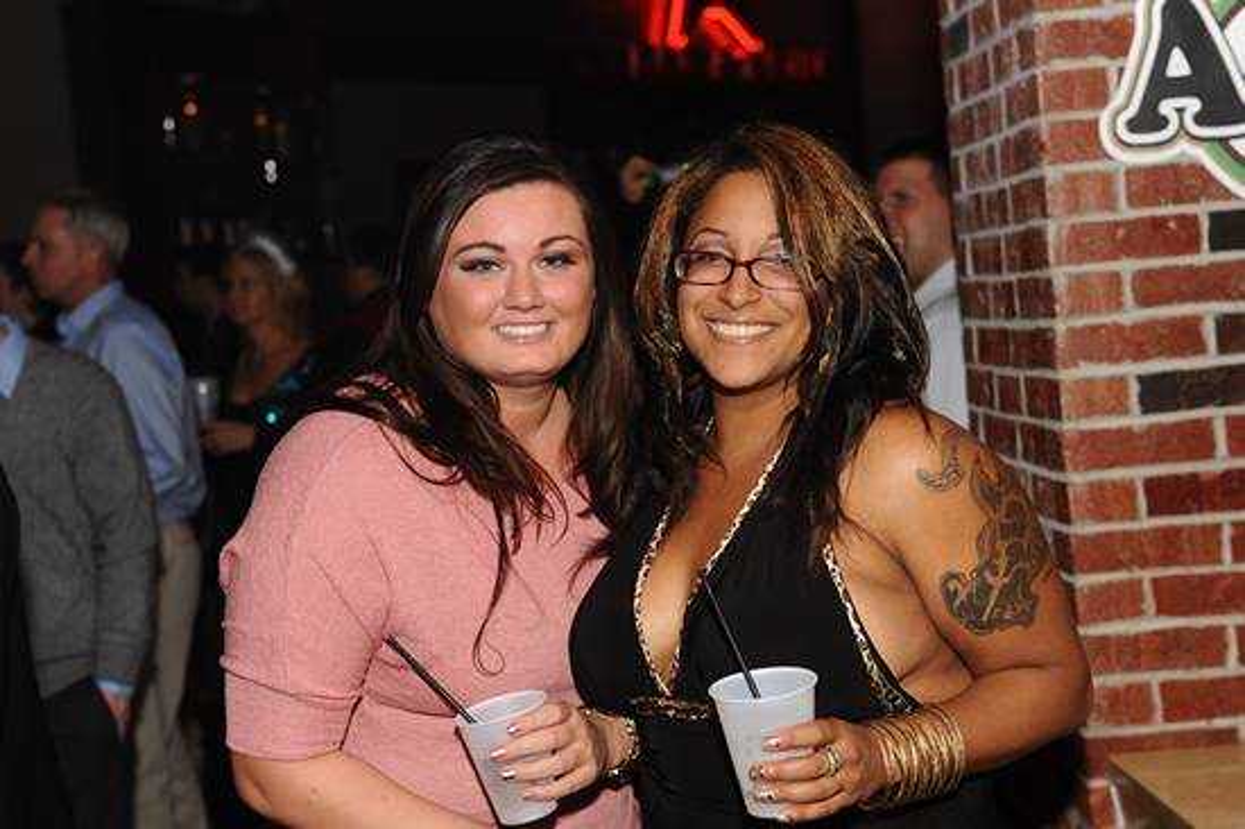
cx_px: 622
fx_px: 1935
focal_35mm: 56
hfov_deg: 35.7
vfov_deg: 24.2
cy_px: 414
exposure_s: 1/250
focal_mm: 56
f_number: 4.8
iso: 800
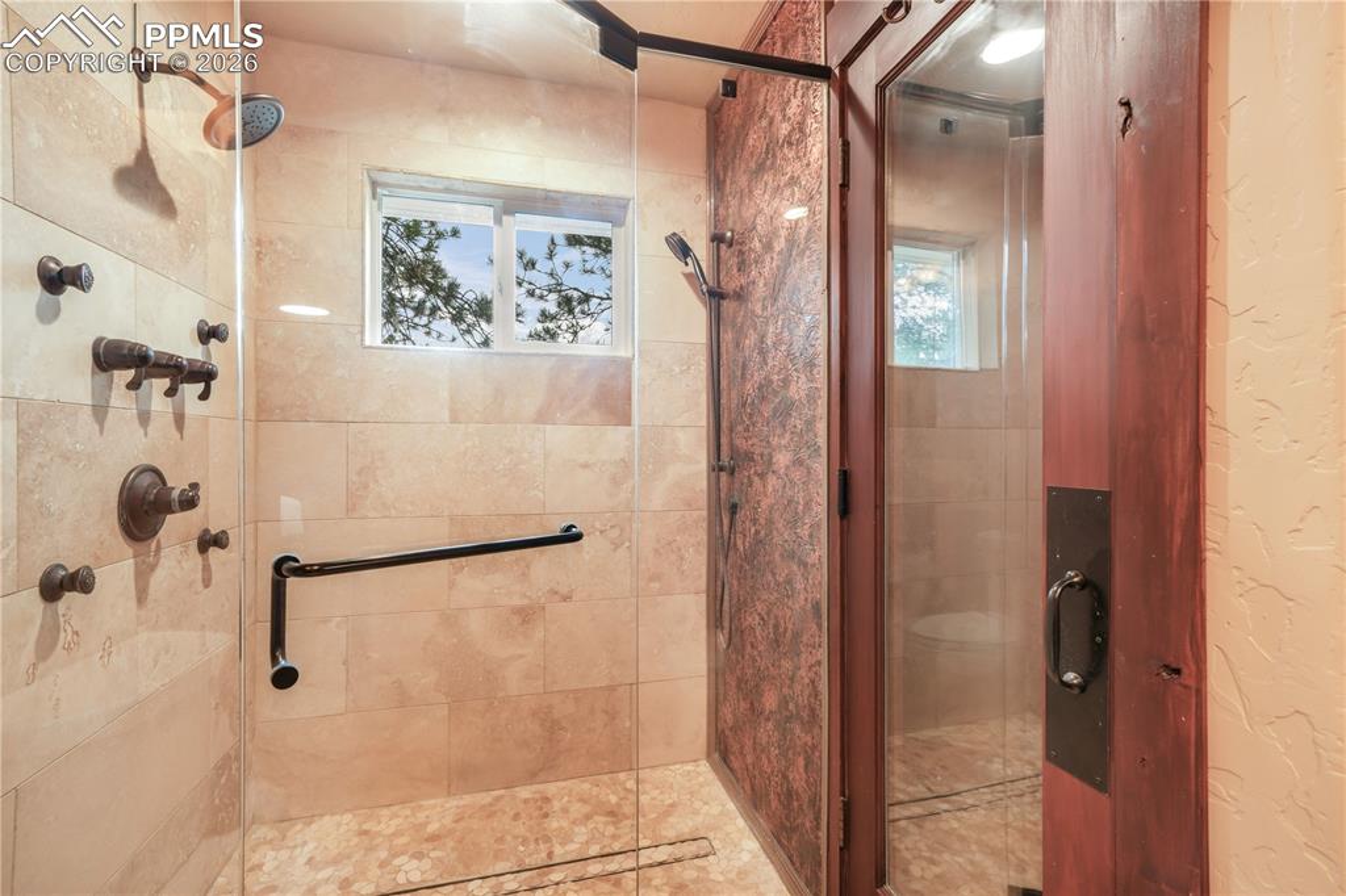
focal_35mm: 15
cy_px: 448
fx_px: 561
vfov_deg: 77.3
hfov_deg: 100.4
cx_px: 673
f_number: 11
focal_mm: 15
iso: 400
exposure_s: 1.6
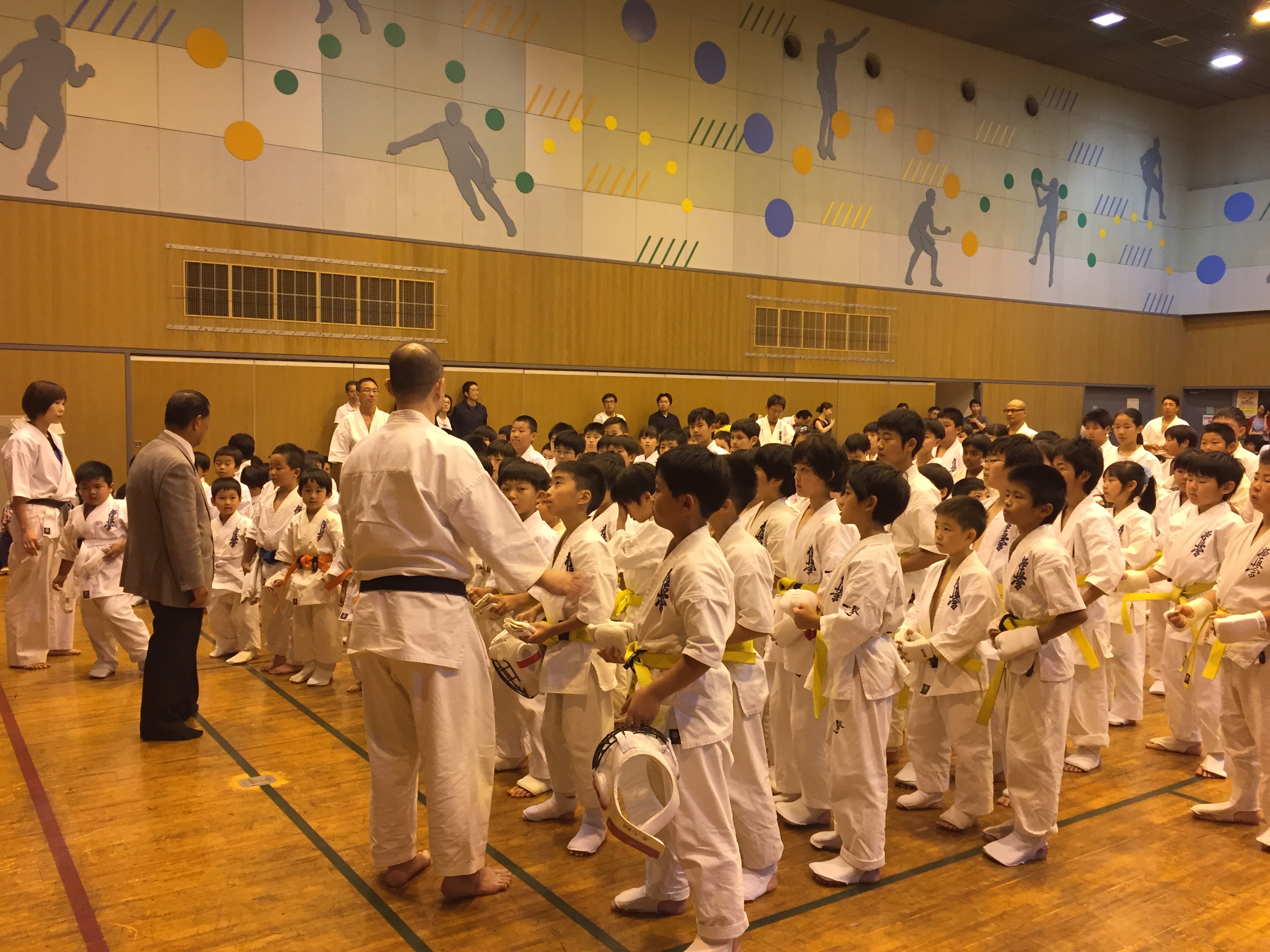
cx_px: 635
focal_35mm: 29
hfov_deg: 61.7
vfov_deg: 48.2
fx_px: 1064
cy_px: 476
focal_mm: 4.15
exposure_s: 1/33
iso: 64
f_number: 2.2
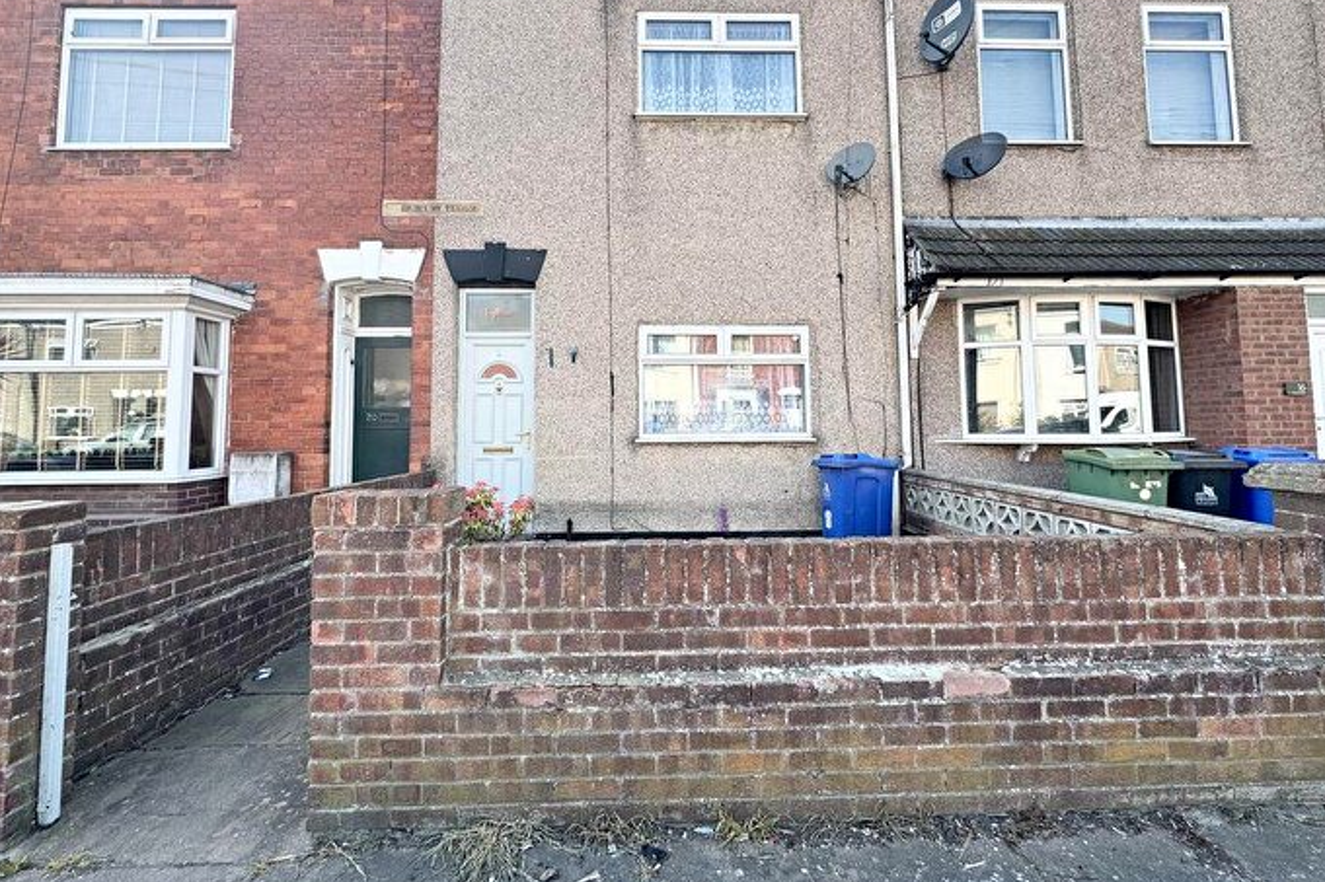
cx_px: 666
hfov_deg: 100.4
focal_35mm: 15
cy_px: 392
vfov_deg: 77.0
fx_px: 552
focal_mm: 2.22
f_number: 2.2
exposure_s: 1/399
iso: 40
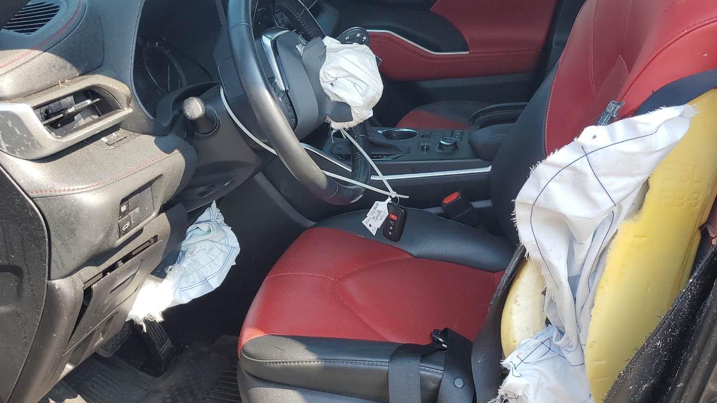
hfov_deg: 59.3
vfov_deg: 35.7
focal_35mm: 33
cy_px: 192
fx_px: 628
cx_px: 402
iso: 50
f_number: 1.5
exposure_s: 1/476
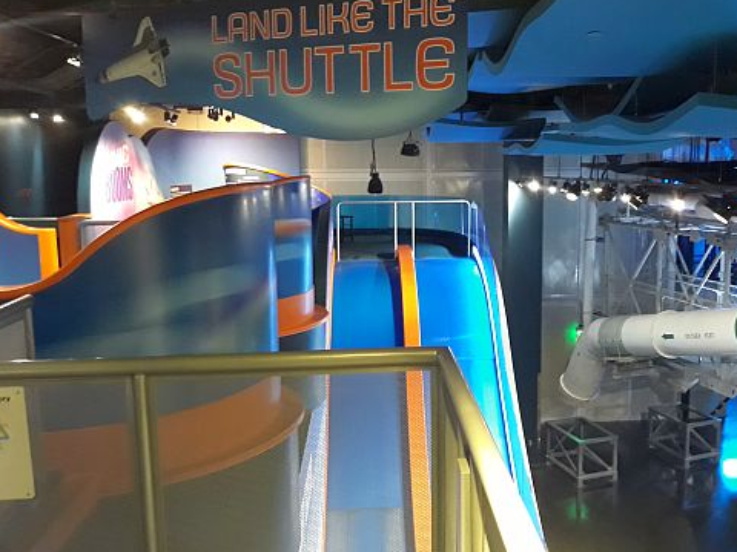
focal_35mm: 35
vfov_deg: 40.7
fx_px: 745
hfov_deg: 52.4
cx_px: 422
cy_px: 264
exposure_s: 1/10
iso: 500
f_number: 1.7
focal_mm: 3.7
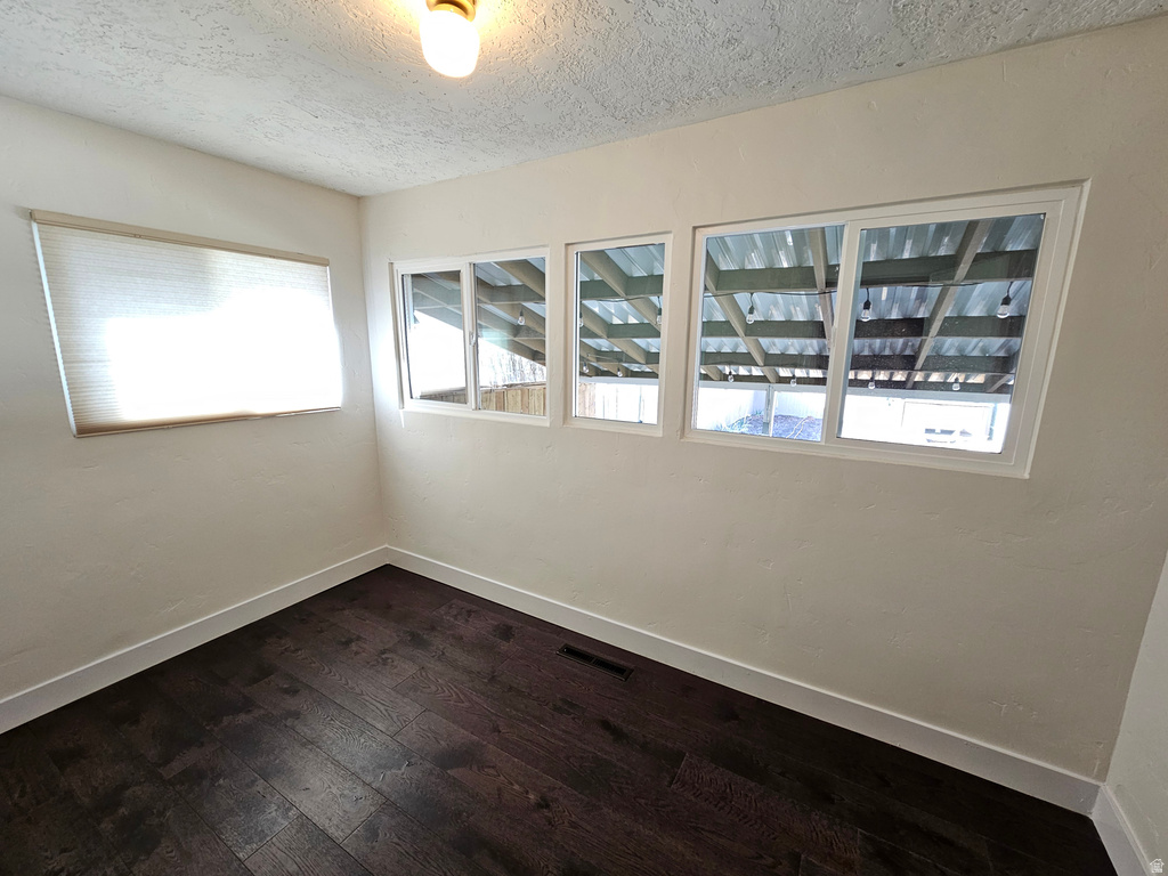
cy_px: 438
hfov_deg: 106.2
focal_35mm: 13
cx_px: 584
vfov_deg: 89.9
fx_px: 439
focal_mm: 2.2
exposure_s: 1/60
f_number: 2.2
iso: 125
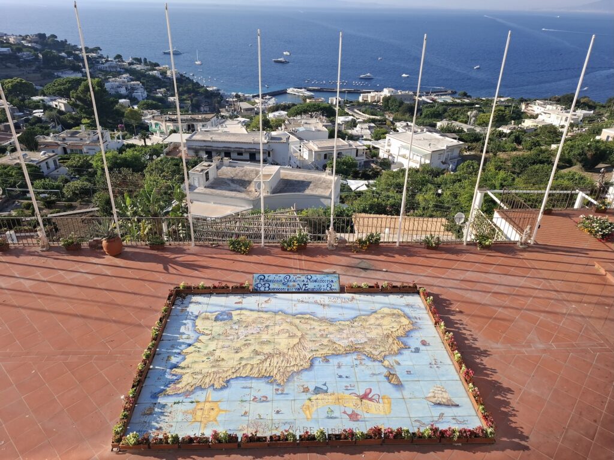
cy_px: 230
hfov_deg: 73.9
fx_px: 408
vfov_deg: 58.9
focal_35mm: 23
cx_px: 307
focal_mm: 5.54
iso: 50
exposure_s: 1/1016
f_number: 1.8
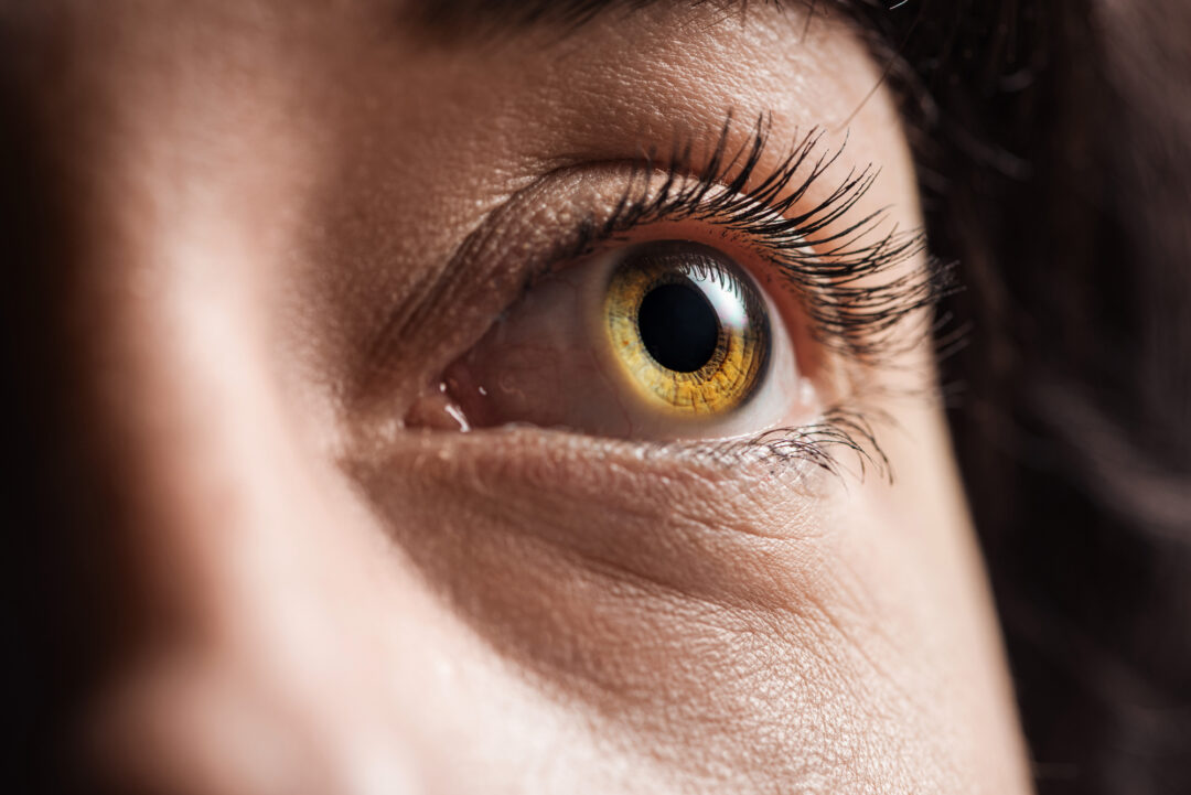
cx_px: 596
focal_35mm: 105
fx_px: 3475
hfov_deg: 19.4
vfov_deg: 13.1
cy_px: 398
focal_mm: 105
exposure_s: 1/160
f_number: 9
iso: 160
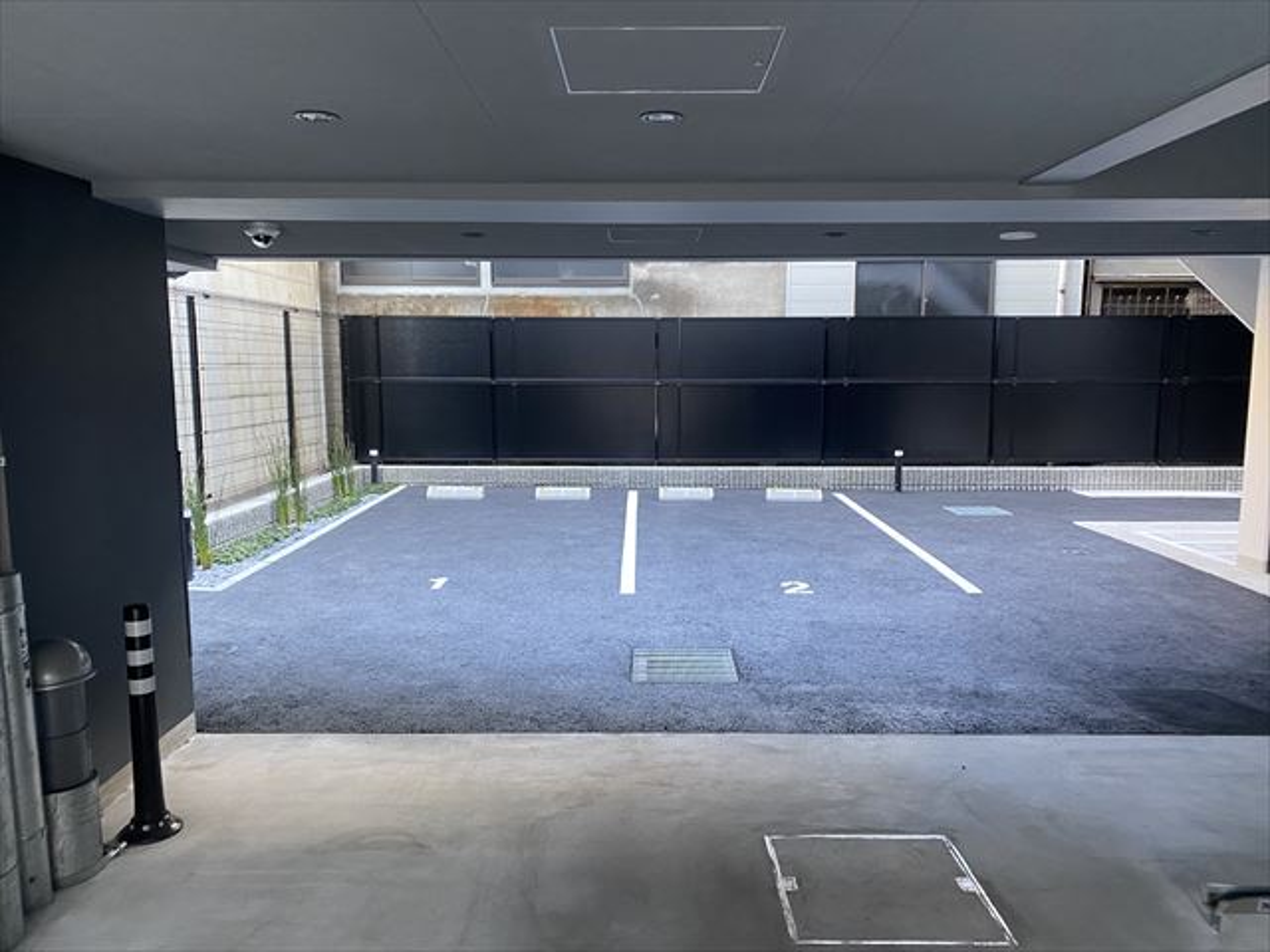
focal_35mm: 26
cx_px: 635
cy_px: 476
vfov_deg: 53.1
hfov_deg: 67.3
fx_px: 954
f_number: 1.8
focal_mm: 4.25
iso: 200
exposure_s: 1/60
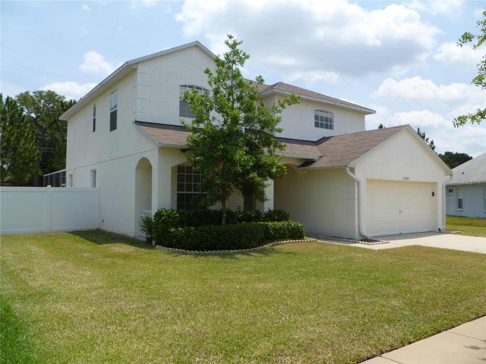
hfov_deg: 63.4
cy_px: 182
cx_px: 243
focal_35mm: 28
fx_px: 393
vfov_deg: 49.7
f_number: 3.3
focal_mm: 5
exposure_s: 1/1000
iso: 80
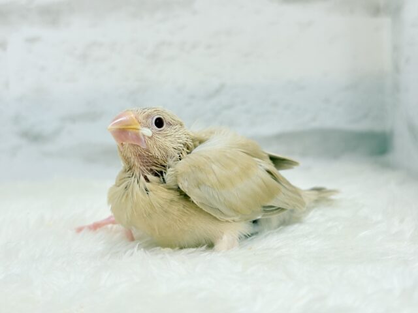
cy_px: 156
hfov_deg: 36.8
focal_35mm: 52
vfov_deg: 28.0
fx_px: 628
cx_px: 209
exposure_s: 1/50
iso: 40
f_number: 1.6
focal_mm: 5.96
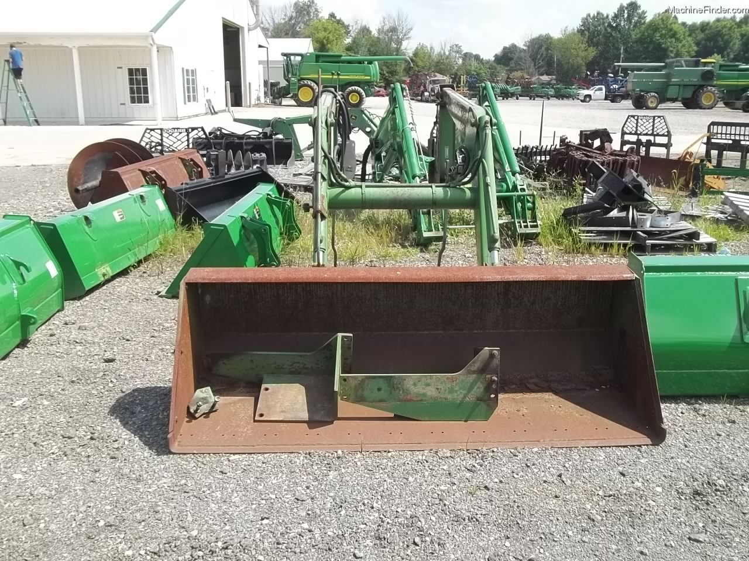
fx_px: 692
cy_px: 280
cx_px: 374
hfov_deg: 56.8
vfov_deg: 44.2
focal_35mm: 32
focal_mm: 5.7
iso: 64
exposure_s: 1/80
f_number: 8.8
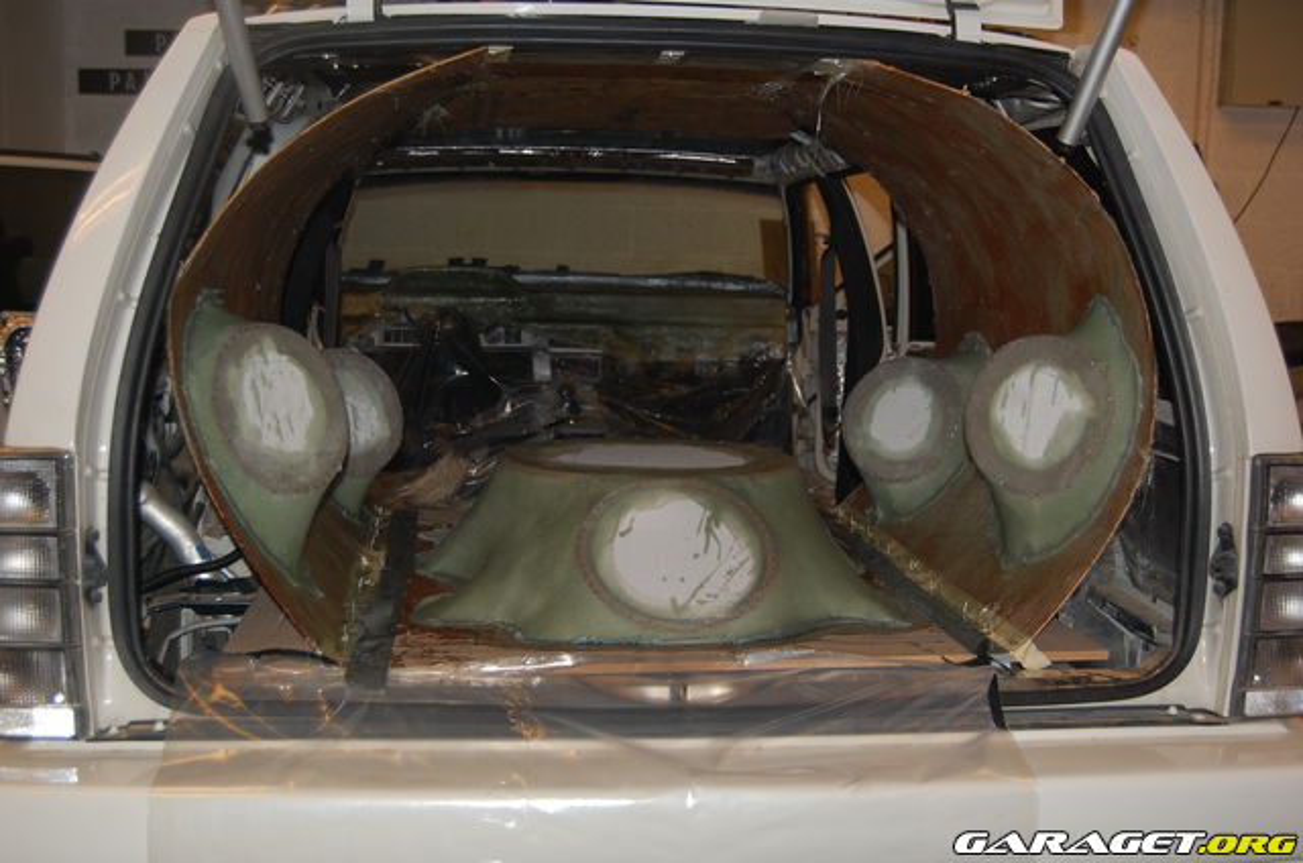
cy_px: 432
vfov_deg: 31.8
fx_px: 1517
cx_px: 652
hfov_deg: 46.5
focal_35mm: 42
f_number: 4.2
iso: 400
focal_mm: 28
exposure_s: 1/60
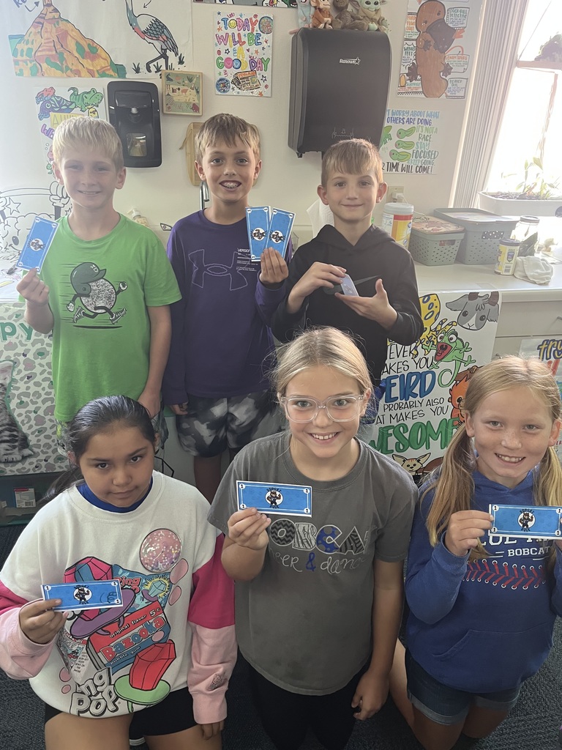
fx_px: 563
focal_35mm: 26
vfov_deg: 67.3
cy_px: 375
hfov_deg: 53.1
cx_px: 281
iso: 200
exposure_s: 1/60
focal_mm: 5.1
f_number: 1.6
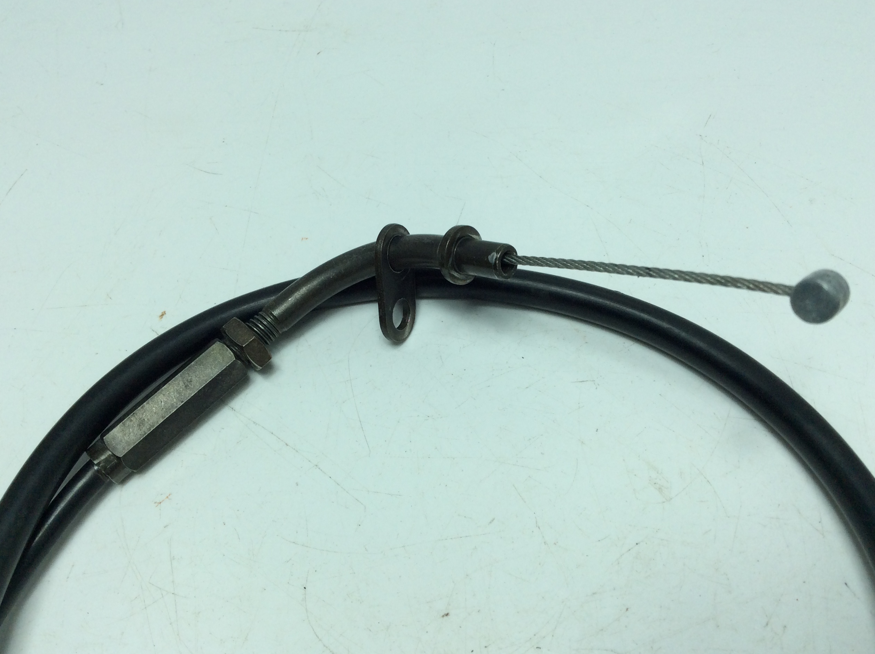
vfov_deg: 42.8
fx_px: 833
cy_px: 325
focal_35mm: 33
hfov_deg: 55.4
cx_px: 428
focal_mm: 3.3
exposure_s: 1/583
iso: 32
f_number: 2.4
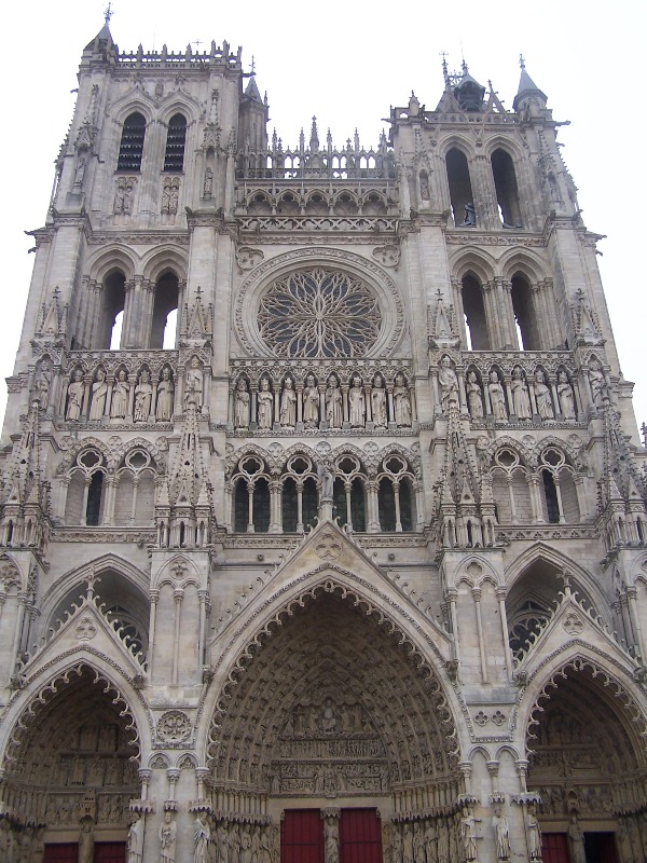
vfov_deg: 49.0
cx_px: 324
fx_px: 947
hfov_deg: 37.7
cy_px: 432
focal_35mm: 38
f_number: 2.8
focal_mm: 6.3
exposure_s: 1/125
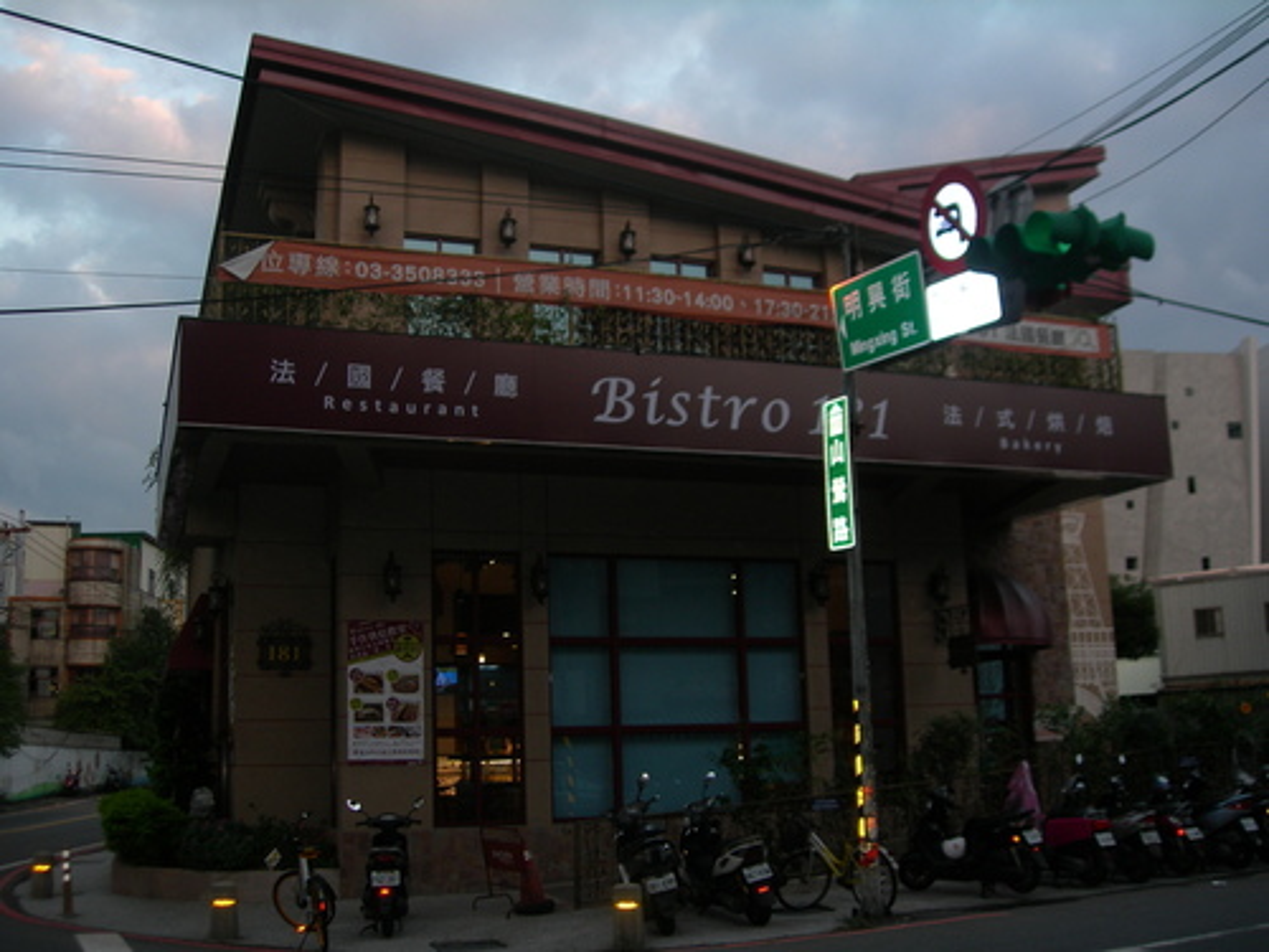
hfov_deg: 49.0
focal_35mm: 38
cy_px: 476
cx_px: 634
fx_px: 1393
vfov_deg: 37.7
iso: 50
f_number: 2.8
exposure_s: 1/60.1
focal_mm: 7.8
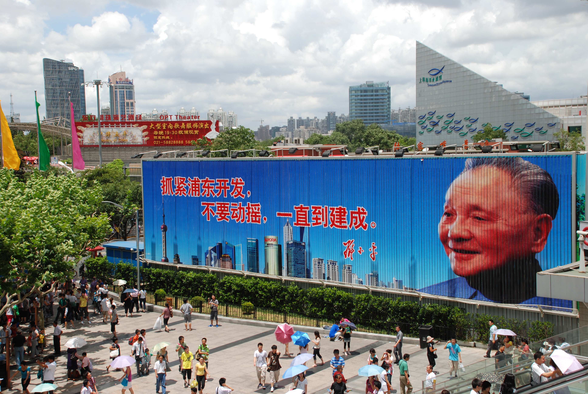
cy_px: 197
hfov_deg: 42.3
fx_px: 760
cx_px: 294
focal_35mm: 46
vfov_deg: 29.0
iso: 100
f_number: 8
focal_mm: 31
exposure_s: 1/250
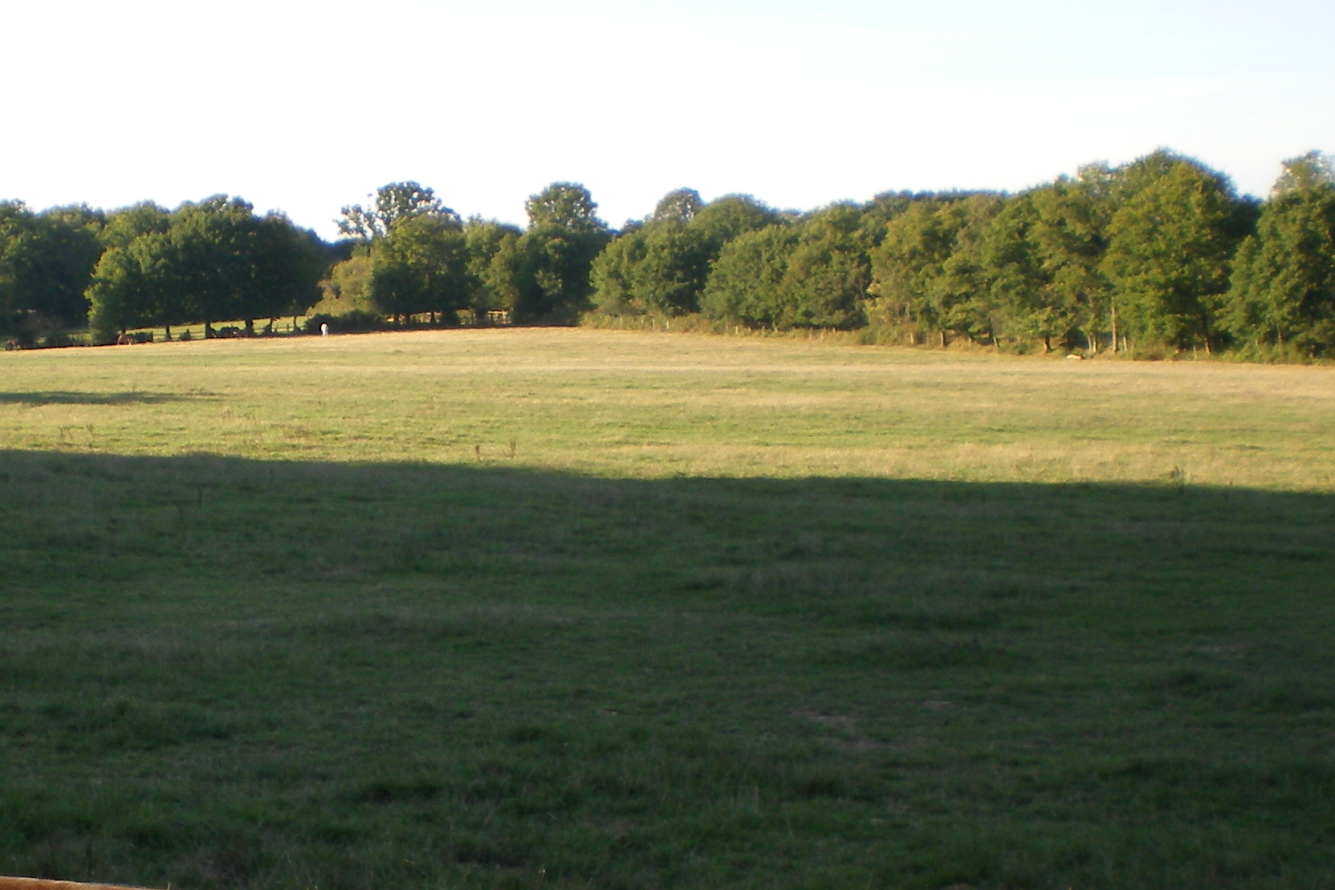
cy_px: 528
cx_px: 205
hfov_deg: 27.0
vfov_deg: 18.7
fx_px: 2707
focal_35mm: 73
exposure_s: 1/160
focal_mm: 6.3
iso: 80
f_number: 4.6
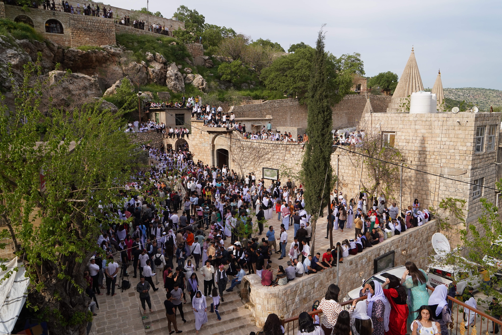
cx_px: 251
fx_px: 349
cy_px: 168
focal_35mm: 25
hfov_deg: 71.5
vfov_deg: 51.3
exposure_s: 1/640
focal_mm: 25
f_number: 9
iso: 640
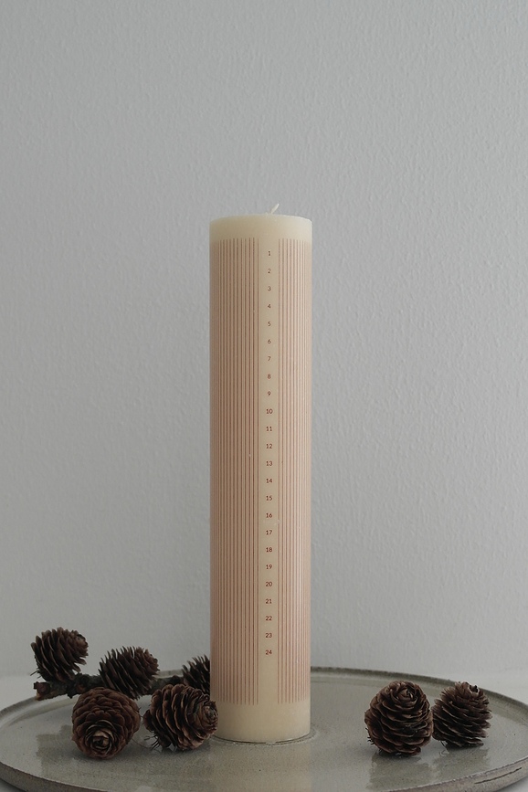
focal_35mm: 33
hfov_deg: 40.0
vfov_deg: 57.2
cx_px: 264
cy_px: 396
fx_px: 726
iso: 400
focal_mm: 22
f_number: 3.5
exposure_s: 1/40
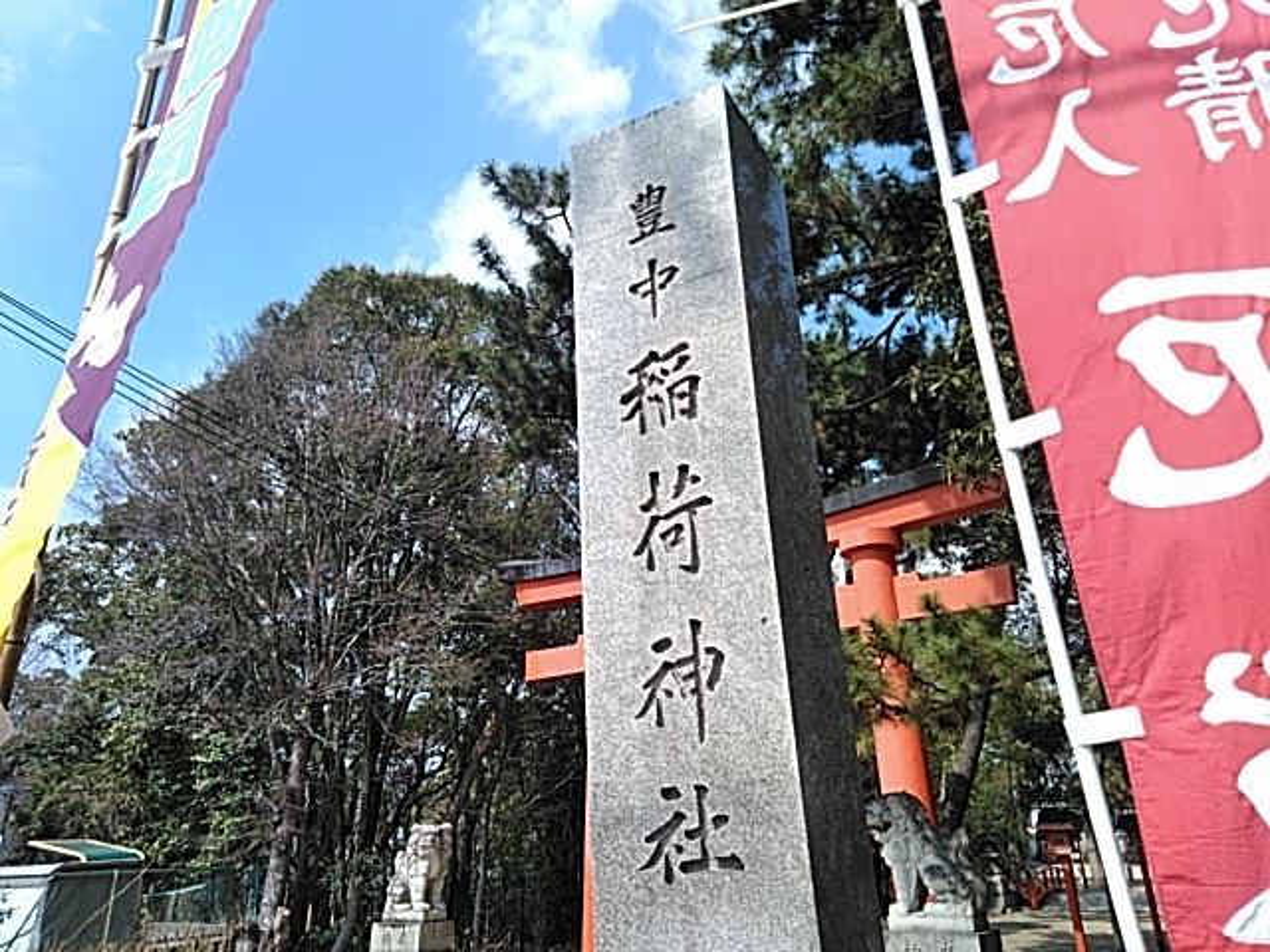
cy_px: 476
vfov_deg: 51.4
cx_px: 635
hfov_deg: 65.3
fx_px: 991
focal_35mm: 27
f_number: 2.2
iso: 60
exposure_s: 1/901
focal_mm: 3.46
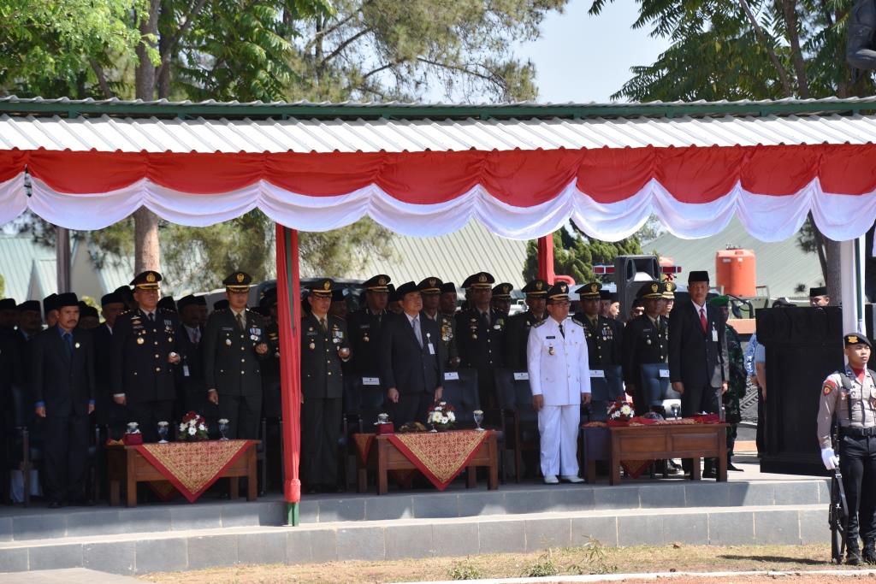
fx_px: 3468
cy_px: 292
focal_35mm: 142
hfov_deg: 14.4
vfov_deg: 9.6
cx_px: 438
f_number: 5.6
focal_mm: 95
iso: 100
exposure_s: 1/250
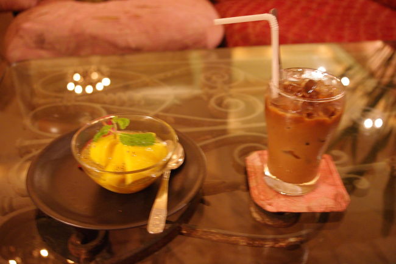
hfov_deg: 49.6
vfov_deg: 34.2
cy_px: 132
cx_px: 198
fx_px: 429
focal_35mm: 39
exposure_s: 2
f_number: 4
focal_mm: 26.25
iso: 800
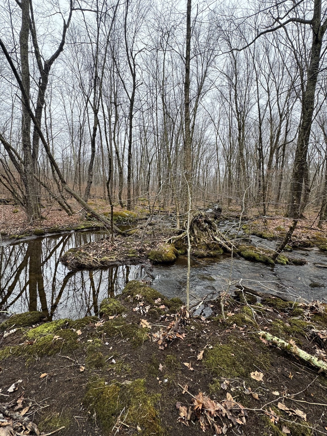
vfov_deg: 102.1
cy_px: 218
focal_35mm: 14
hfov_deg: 85.7
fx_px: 176
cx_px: 164
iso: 40
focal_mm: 2.22
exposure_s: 1/169
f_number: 2.2
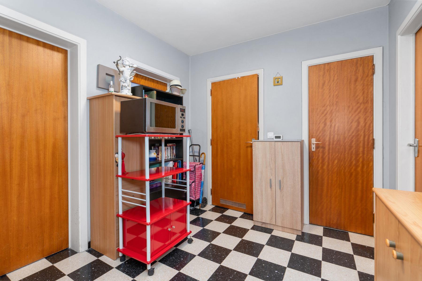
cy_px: 140
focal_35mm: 16
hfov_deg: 96.7
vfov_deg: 73.8
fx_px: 188
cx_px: 211
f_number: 11
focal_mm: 16
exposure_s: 2.5
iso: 250
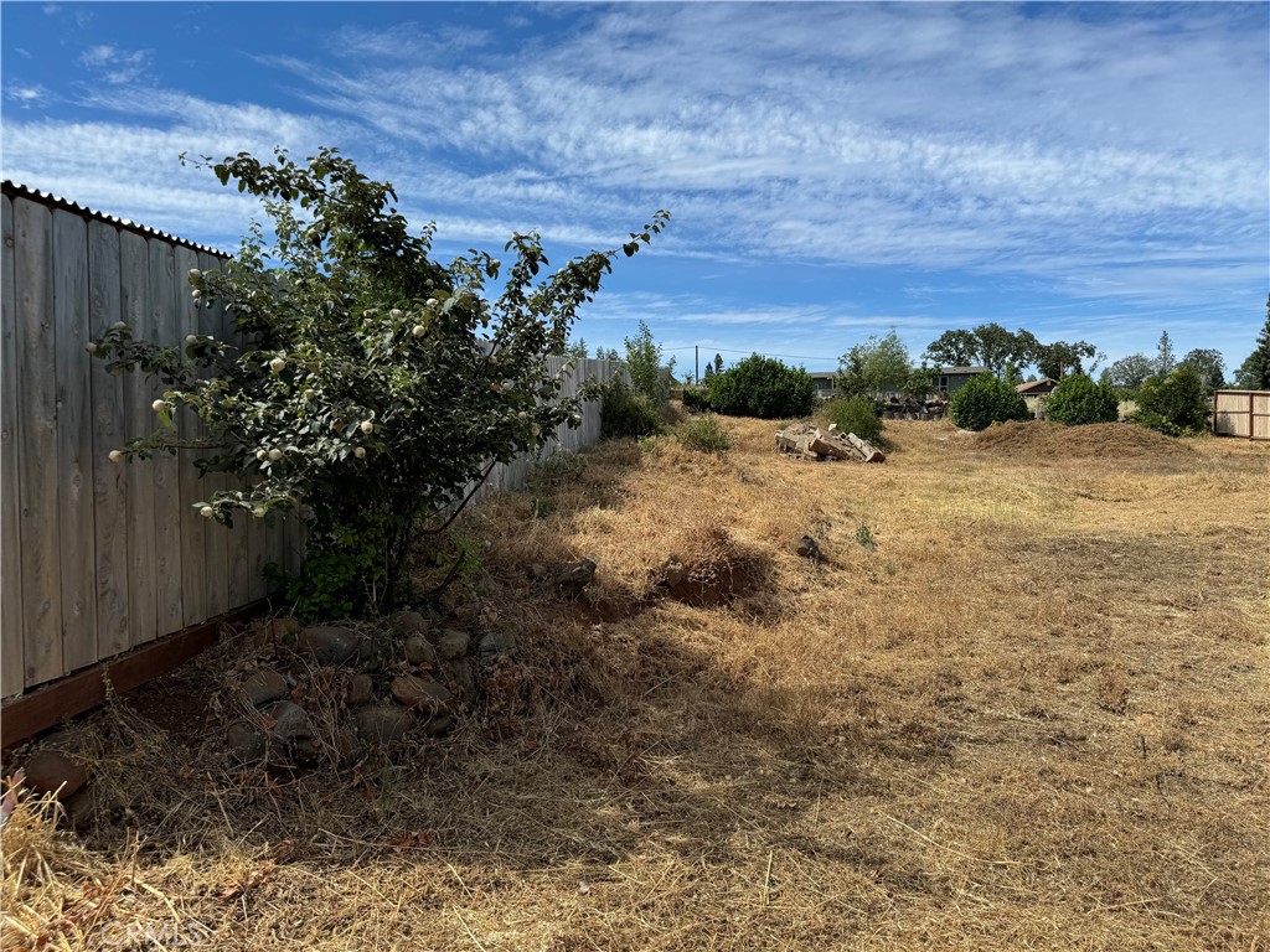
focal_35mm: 24
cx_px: 635
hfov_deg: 71.6
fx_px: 881
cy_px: 476
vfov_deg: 56.8
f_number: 1.78
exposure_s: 1/4608
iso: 80
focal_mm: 6.76
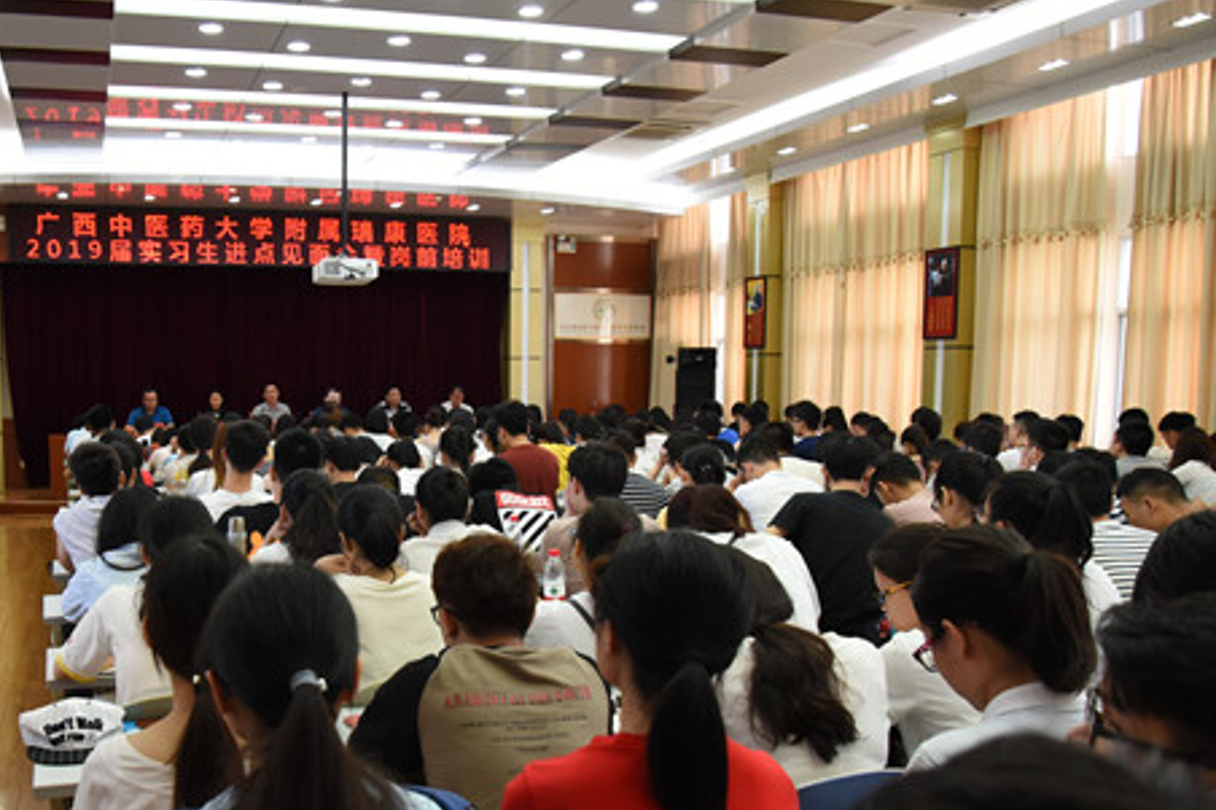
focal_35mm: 34
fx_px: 1148
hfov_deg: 54.4
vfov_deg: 38.6
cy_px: 505
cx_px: 382
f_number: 5
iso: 2800
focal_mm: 24
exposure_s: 1/160
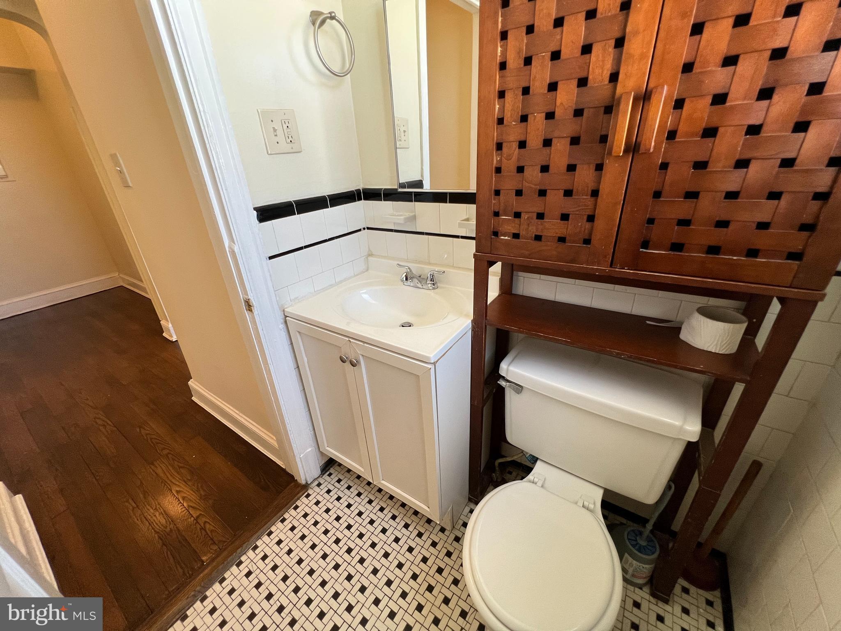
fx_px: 316
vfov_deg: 89.9
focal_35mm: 13
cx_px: 420
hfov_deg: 106.2
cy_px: 316
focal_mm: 1.57
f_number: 1.8
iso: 160
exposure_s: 1/120
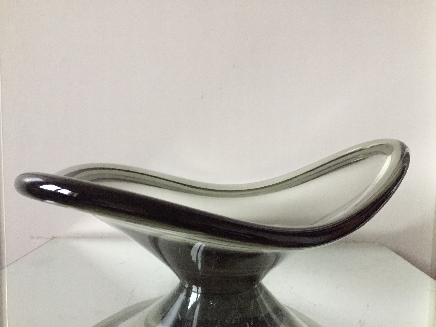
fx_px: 365
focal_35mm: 29
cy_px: 164
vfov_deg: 48.2
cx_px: 218
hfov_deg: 61.7
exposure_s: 1/17
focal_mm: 4.15
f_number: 2.2
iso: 320
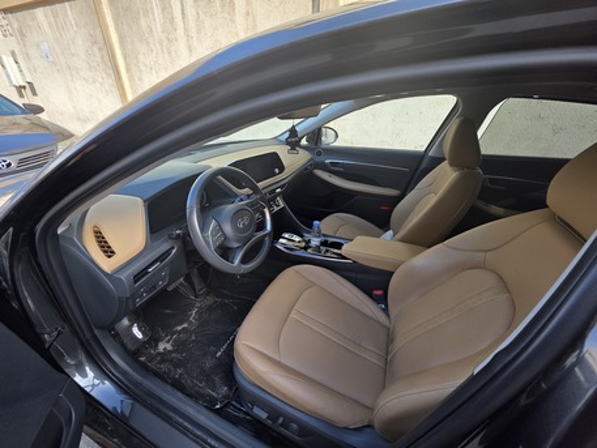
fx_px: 224
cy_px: 224
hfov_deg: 106.2
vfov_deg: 89.9
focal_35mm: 13
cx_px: 298
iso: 40
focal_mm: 2.2
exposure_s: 1/242
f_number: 1.9
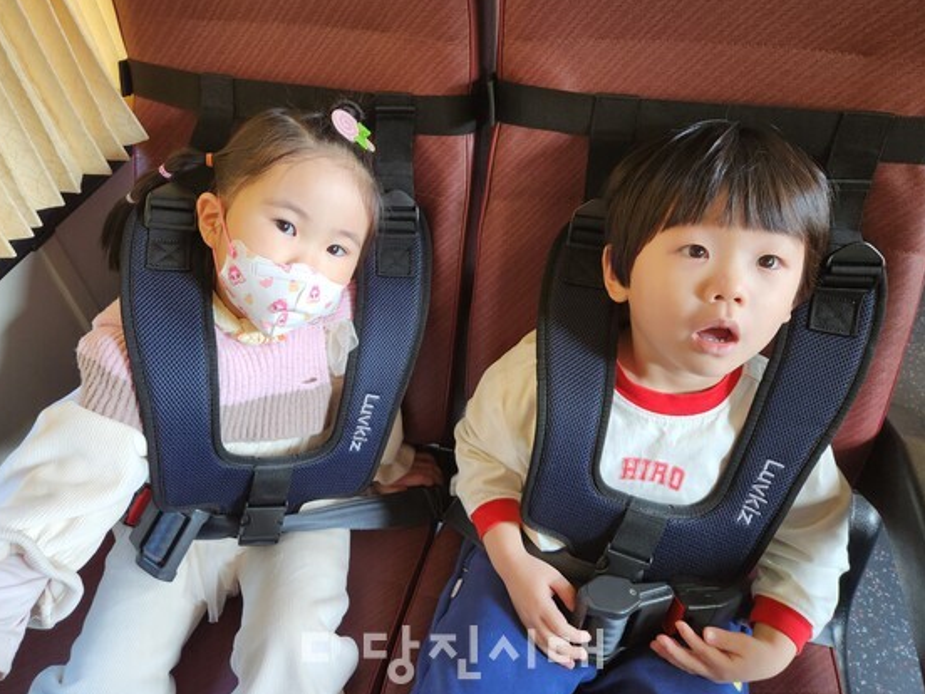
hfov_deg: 69.3
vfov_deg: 54.9
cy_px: 332
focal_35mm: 25
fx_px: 668
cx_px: 427
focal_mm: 5.4
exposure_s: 1/120
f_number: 1.8
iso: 200
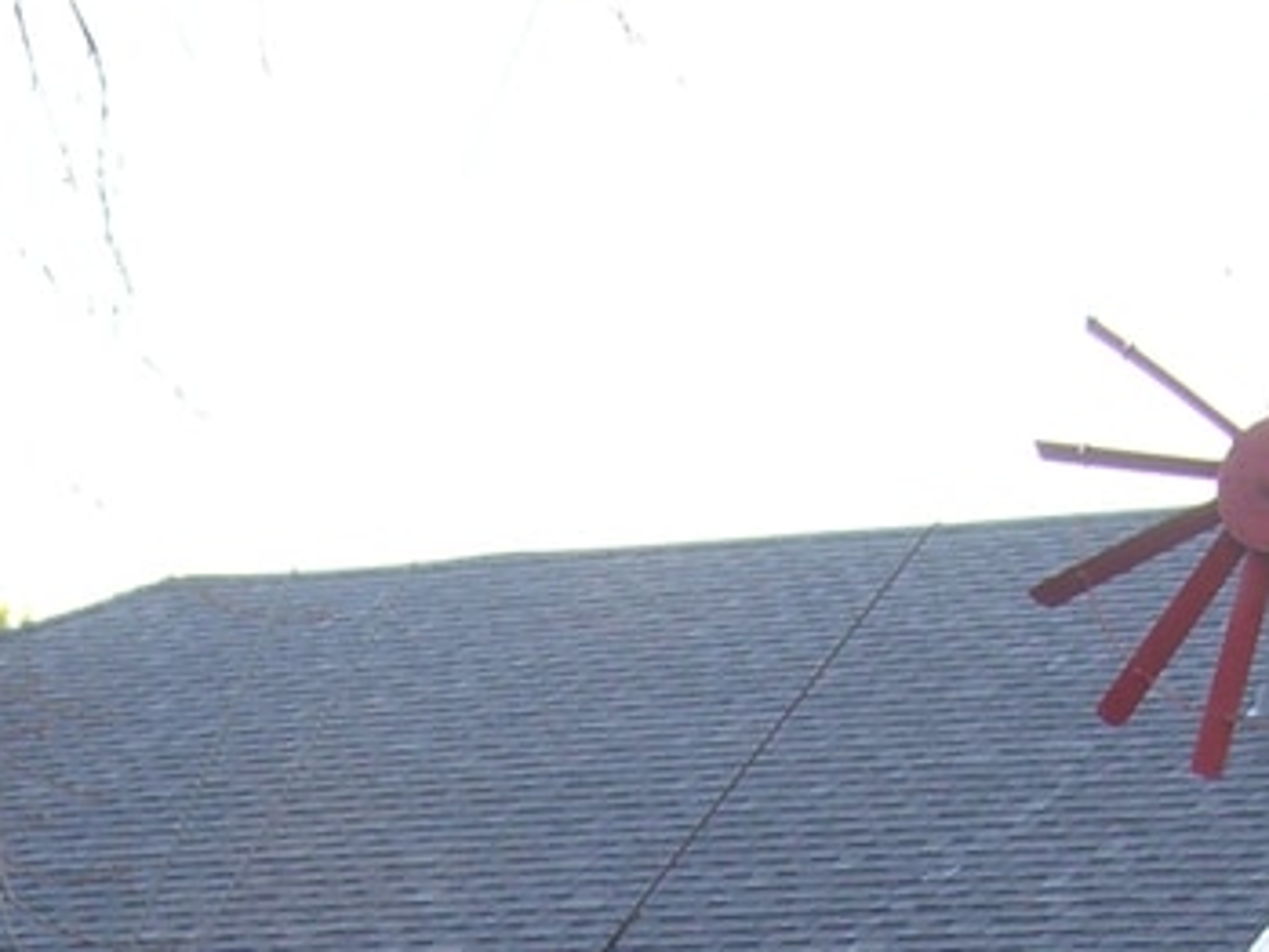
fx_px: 5317
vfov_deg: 9.9
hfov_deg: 13.6
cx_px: 645
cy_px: 1530
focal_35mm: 145
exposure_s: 1/80
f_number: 2.7
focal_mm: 6.2
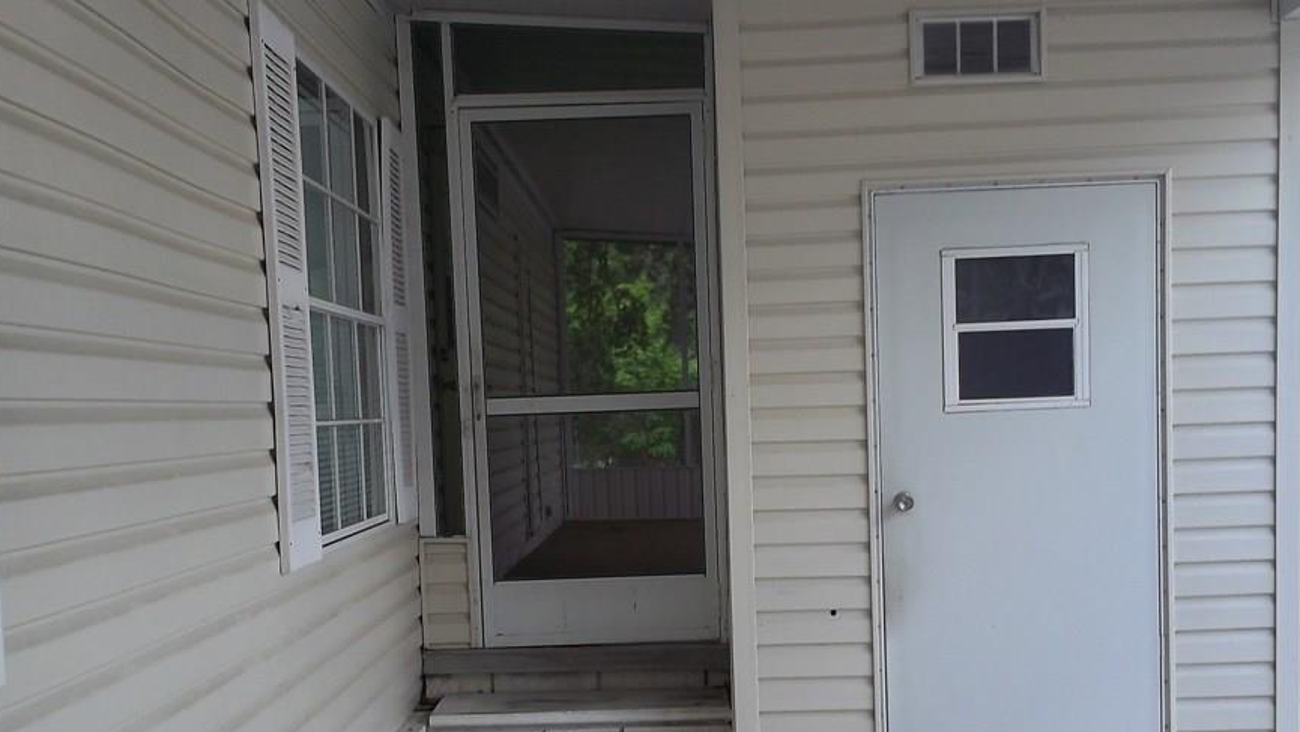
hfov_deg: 42.1
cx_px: 663
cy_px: 553
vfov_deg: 24.2
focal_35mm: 49
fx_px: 1689
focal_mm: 6.3
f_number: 4.5
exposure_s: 1/100
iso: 80
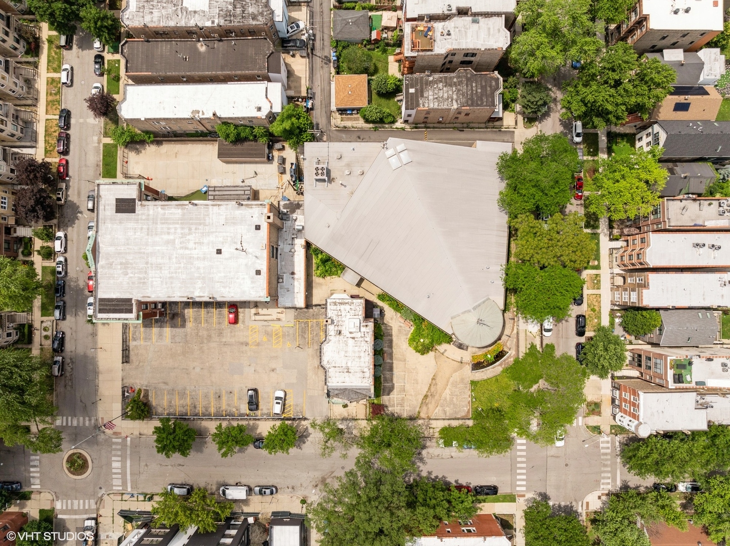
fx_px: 506
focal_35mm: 24
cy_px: 273
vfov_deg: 56.8
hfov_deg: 71.6
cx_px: 365
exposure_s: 1/2000
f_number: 2.8
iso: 100
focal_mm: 12.29
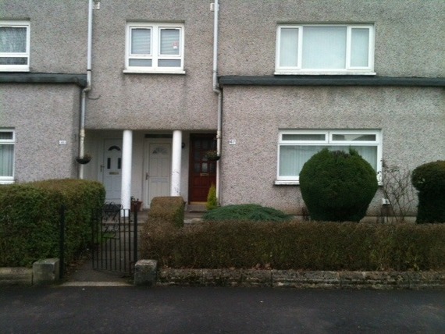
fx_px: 450
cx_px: 222
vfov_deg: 40.7
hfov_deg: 52.6
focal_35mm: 35
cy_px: 167
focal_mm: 3.85
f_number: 2.8
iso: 125
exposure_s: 1/120
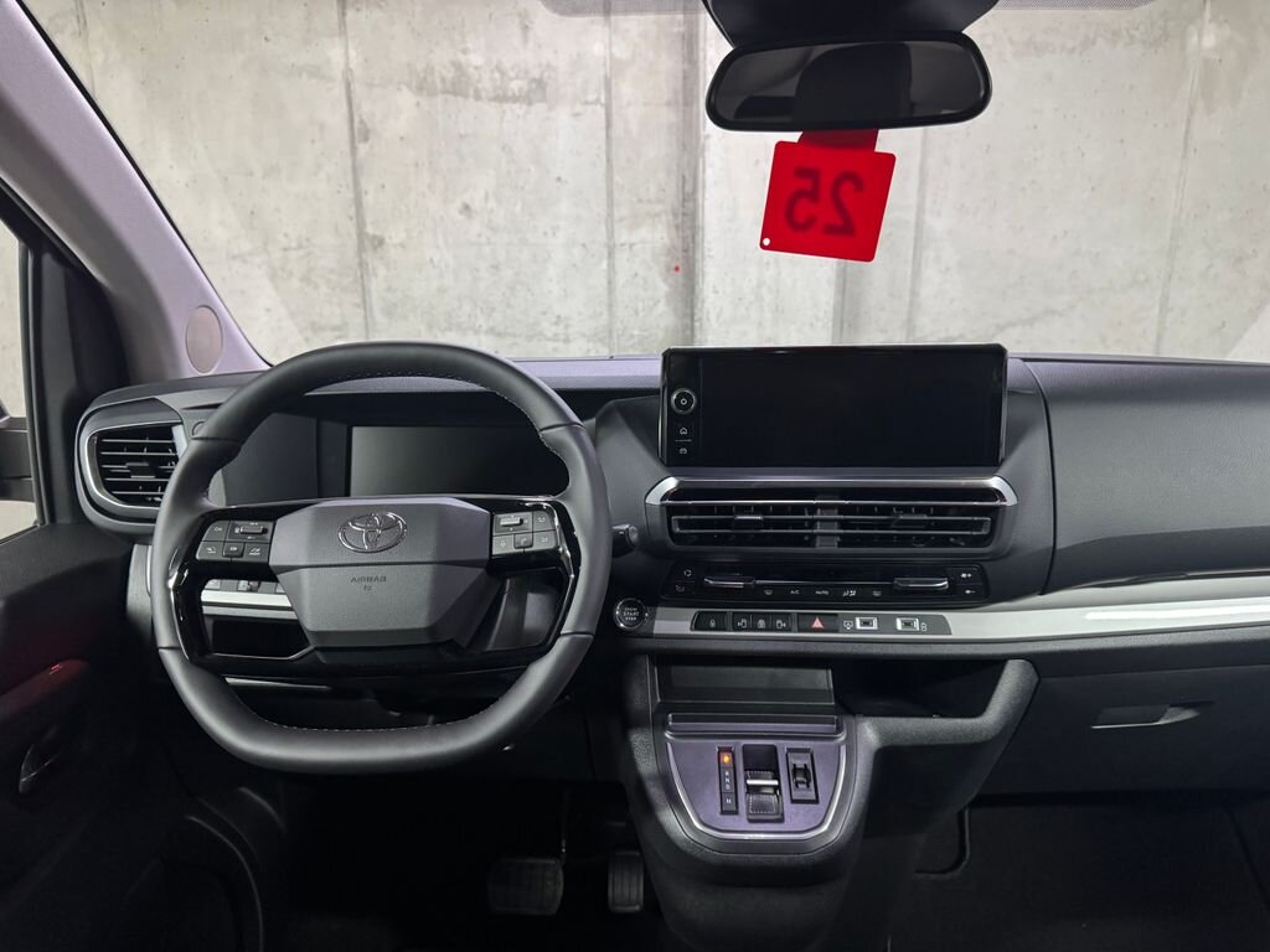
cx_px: 635
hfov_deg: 71.6
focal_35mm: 24
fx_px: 881
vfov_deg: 56.8
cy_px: 476
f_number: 1.78
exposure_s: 1/50
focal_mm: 6.76
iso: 640
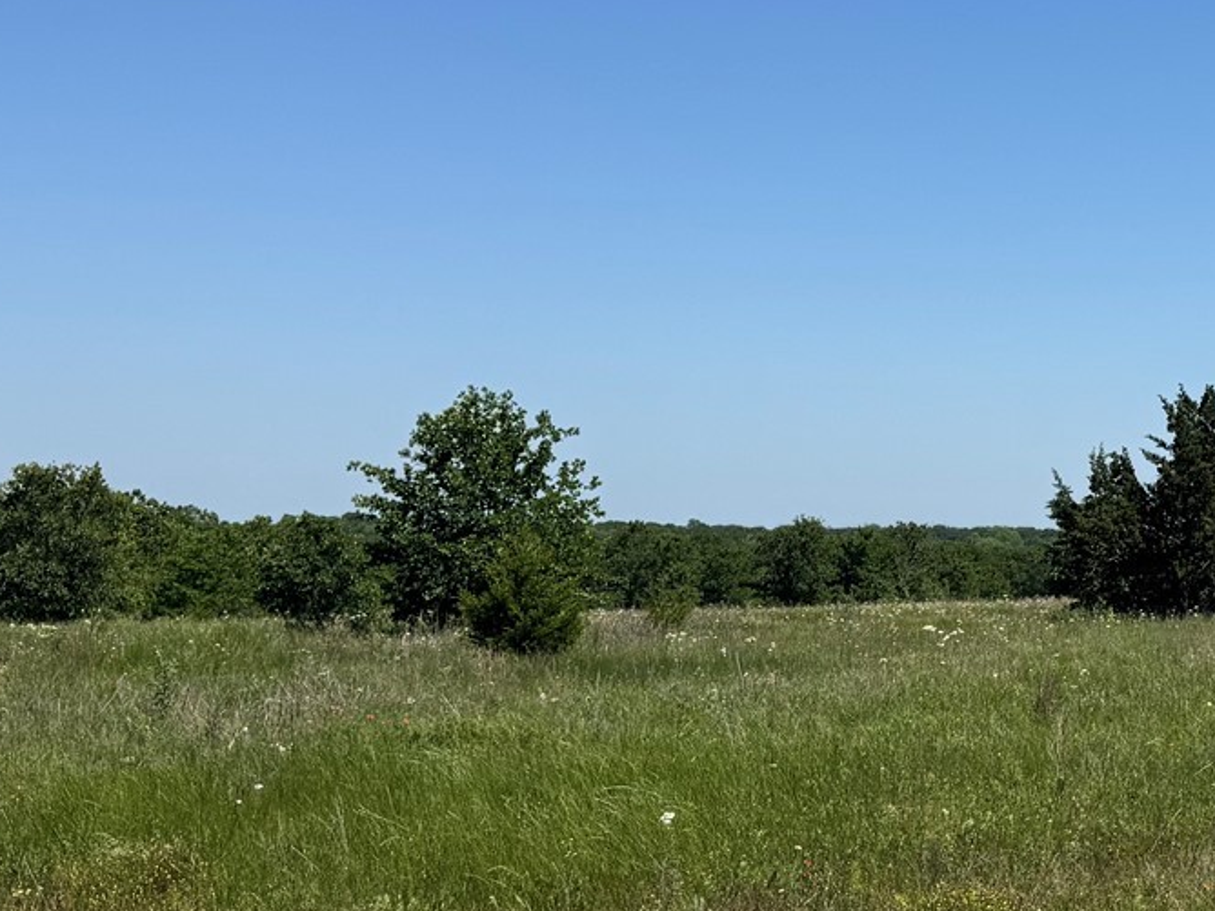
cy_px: 511
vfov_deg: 21.3
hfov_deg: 26.3
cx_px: 1282
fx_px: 2422
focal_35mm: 69
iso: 80
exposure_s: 1/5814
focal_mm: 6.76
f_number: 1.78
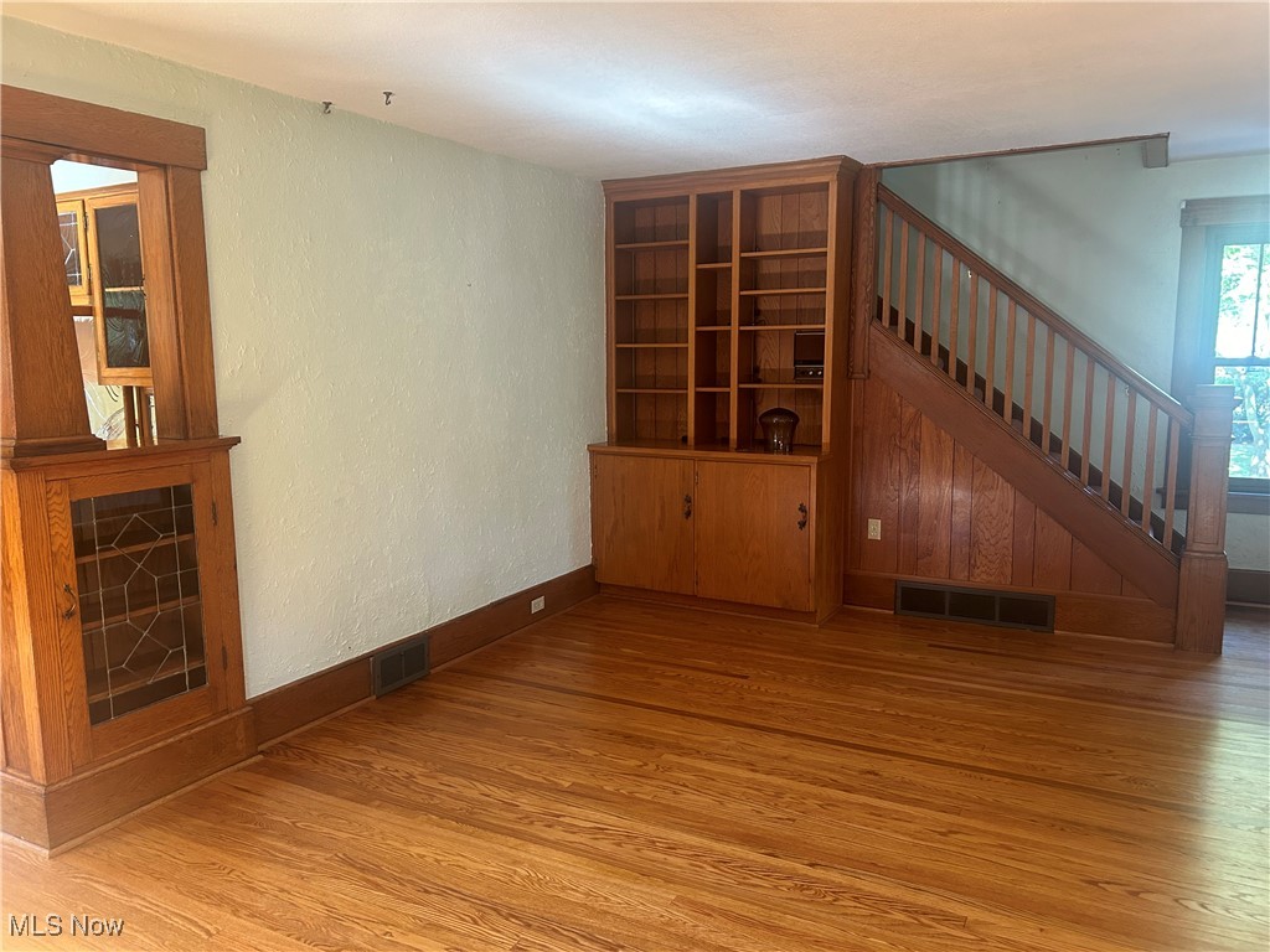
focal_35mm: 26
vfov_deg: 53.1
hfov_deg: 67.3
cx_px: 635
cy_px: 476
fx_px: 954
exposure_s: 1/60
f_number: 1.5
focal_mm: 5.7
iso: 250
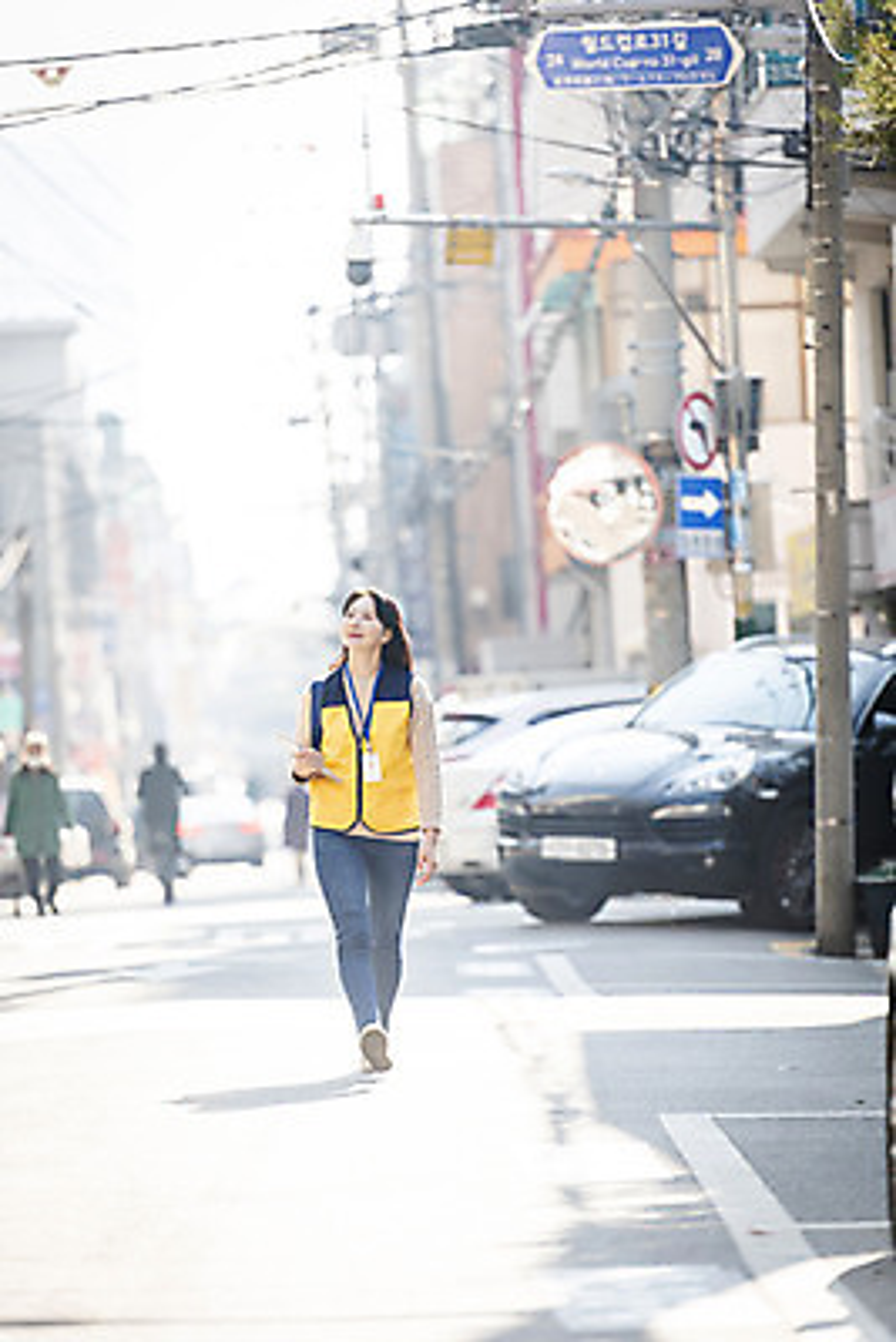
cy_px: 671
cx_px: 448
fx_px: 7460
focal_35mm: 200
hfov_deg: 6.9
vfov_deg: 10.3
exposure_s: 1/640
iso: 160
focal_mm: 200
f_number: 2.8
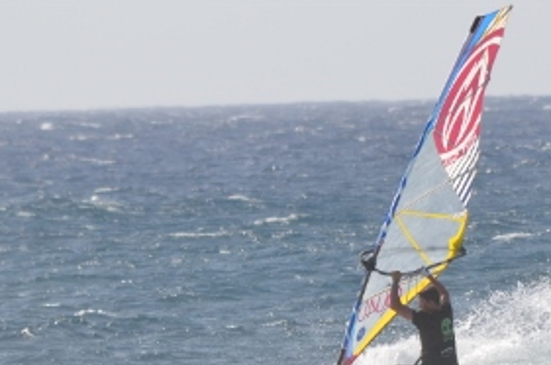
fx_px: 19532
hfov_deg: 1.6
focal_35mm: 1279
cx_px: 375
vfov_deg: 1.1
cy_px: 314
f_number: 7.1
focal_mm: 300
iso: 200
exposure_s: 1/800
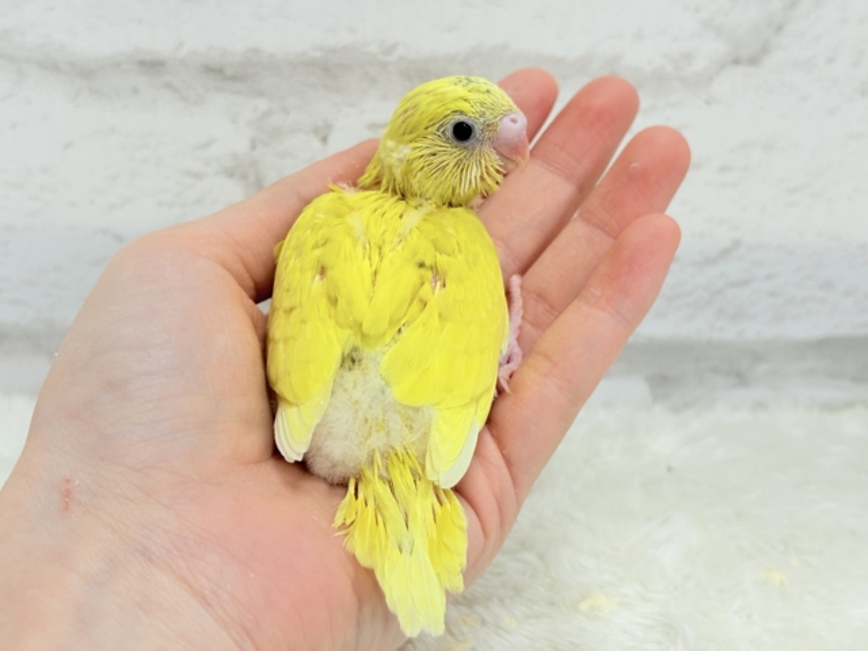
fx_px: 1304
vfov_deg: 28.0
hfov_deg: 36.8
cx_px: 434
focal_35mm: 52
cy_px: 326
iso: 32
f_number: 1.6
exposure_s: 1/50
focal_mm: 5.96
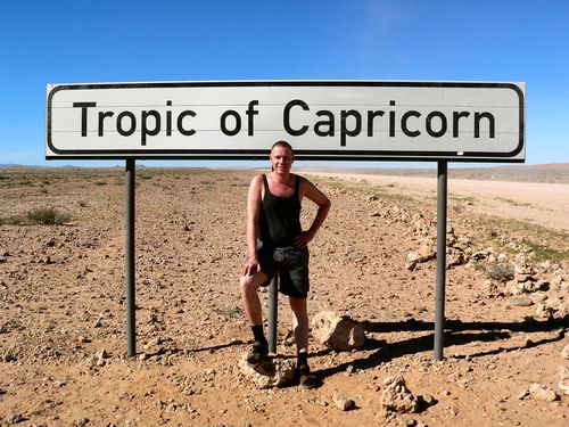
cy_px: 214
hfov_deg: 51.4
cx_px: 284
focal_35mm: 36
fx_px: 592
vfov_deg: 39.7
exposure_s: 1/500
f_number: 5.6
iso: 80
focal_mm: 6
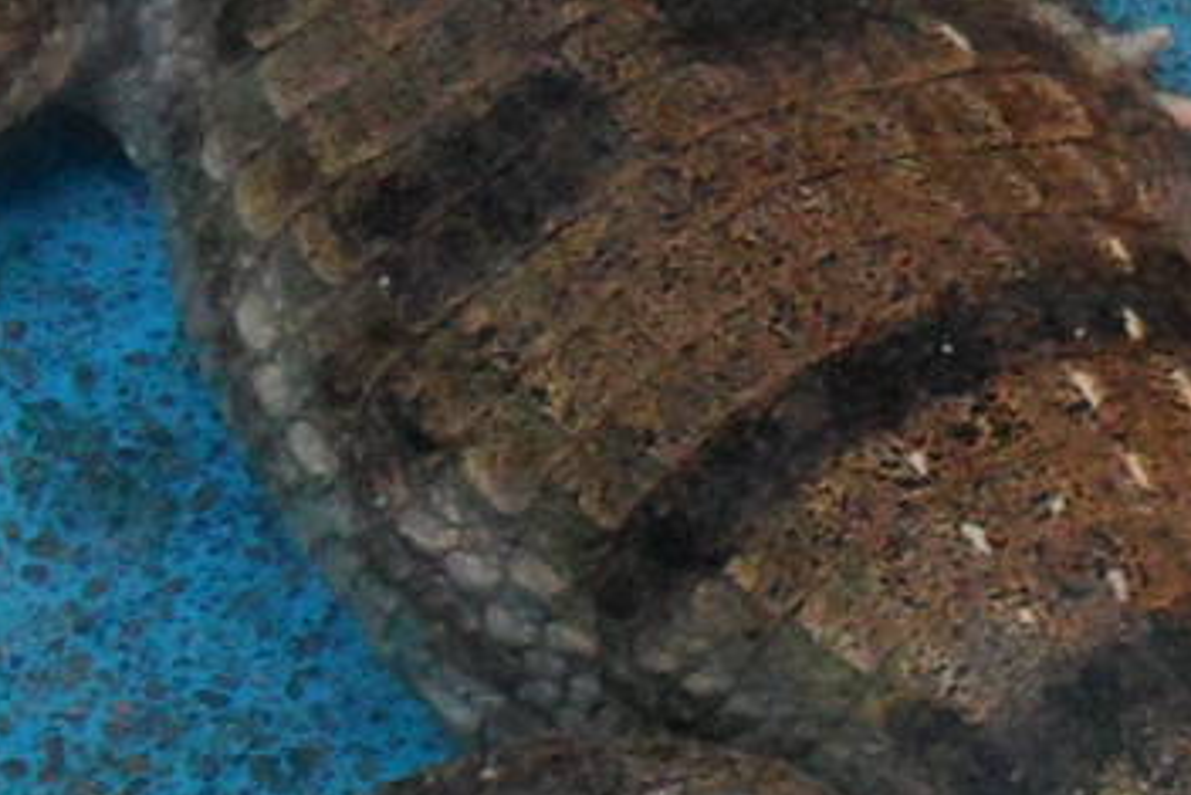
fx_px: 6255
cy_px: 538
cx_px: 2013
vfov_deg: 7.3
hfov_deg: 10.4
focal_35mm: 189
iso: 400
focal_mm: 6.5
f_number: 3.6
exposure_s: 1/8
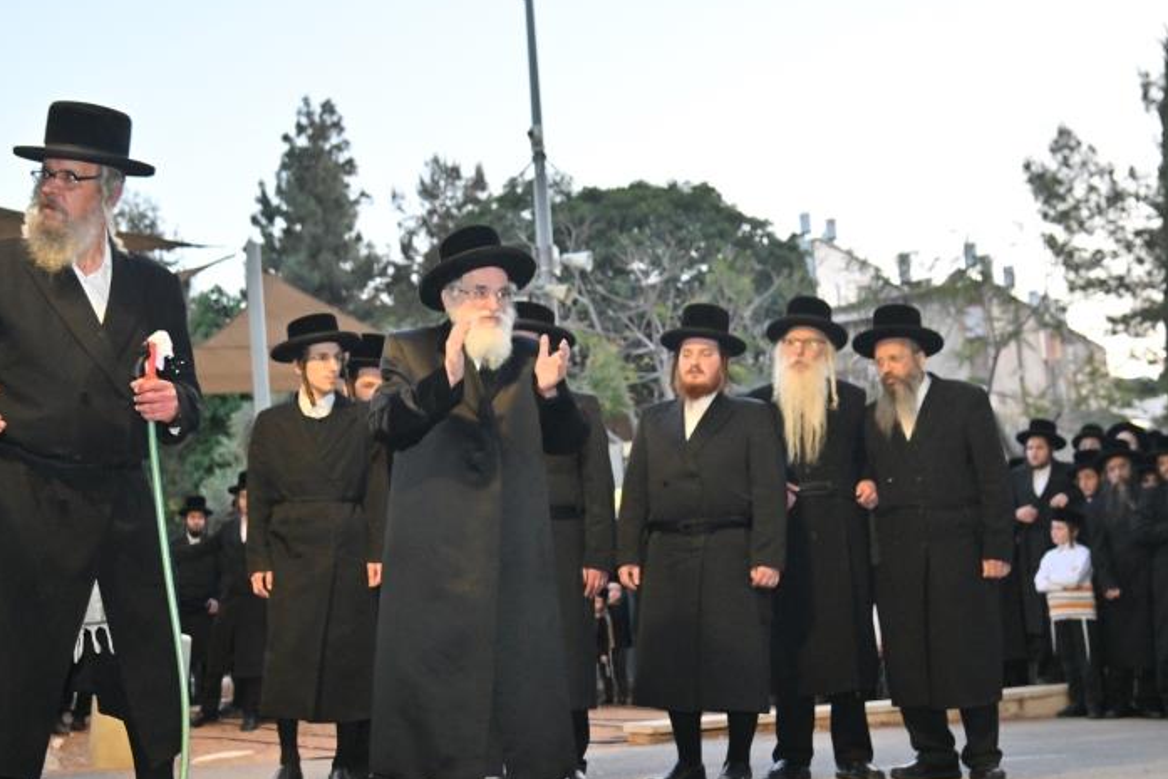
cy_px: 420
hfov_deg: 41.7
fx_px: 1525
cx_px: 476
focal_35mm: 47
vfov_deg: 28.7
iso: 1600
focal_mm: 32
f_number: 4
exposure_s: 1/200
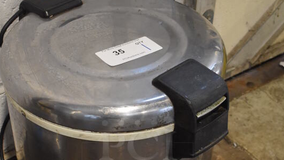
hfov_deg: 27.2
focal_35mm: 78
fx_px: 587
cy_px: 145
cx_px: 138
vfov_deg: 15.4
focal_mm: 29
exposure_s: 1/125
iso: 1800
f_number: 4.2
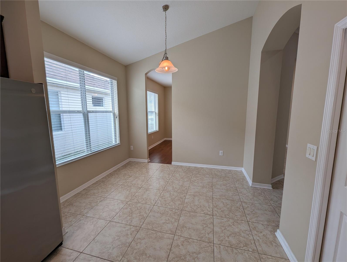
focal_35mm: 13
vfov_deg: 90.1
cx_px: 174
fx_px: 130
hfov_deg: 106.1
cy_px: 131
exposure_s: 1/137
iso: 43
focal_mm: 1.95
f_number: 2.2
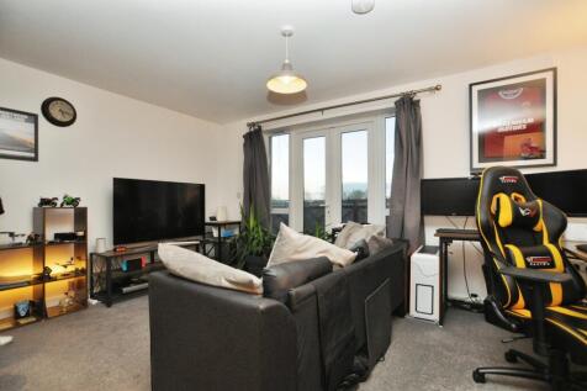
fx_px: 269
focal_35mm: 16
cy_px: 196
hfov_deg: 95.0
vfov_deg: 72.0
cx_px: 294
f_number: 4.5
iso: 800
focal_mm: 11
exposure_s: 1/60
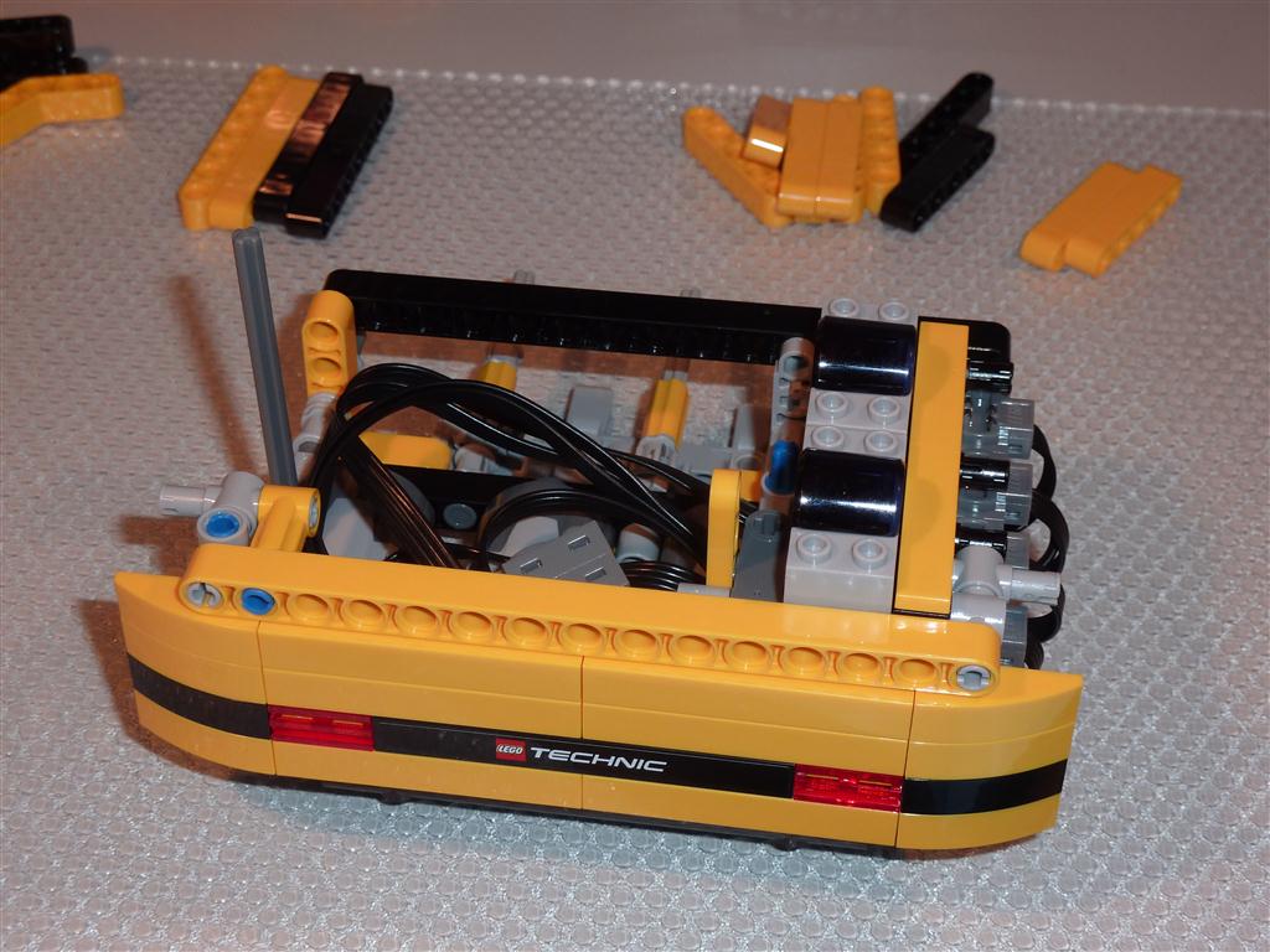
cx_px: 635
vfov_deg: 23.3
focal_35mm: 63
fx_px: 2311
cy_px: 476
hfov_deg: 30.7
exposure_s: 1/30
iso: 100
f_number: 4
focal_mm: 10.3
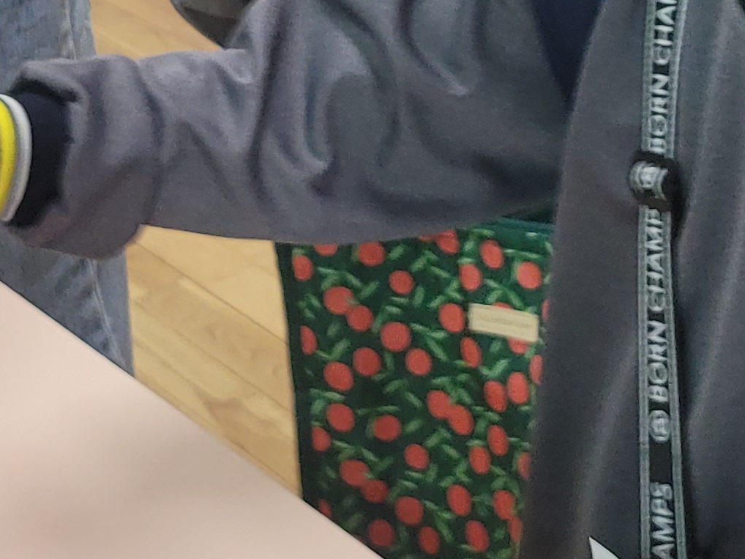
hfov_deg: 19.1
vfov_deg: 13.6
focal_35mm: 103
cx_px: 280
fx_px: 2216
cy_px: -234
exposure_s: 1/120
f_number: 1.8
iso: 160
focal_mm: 5.4
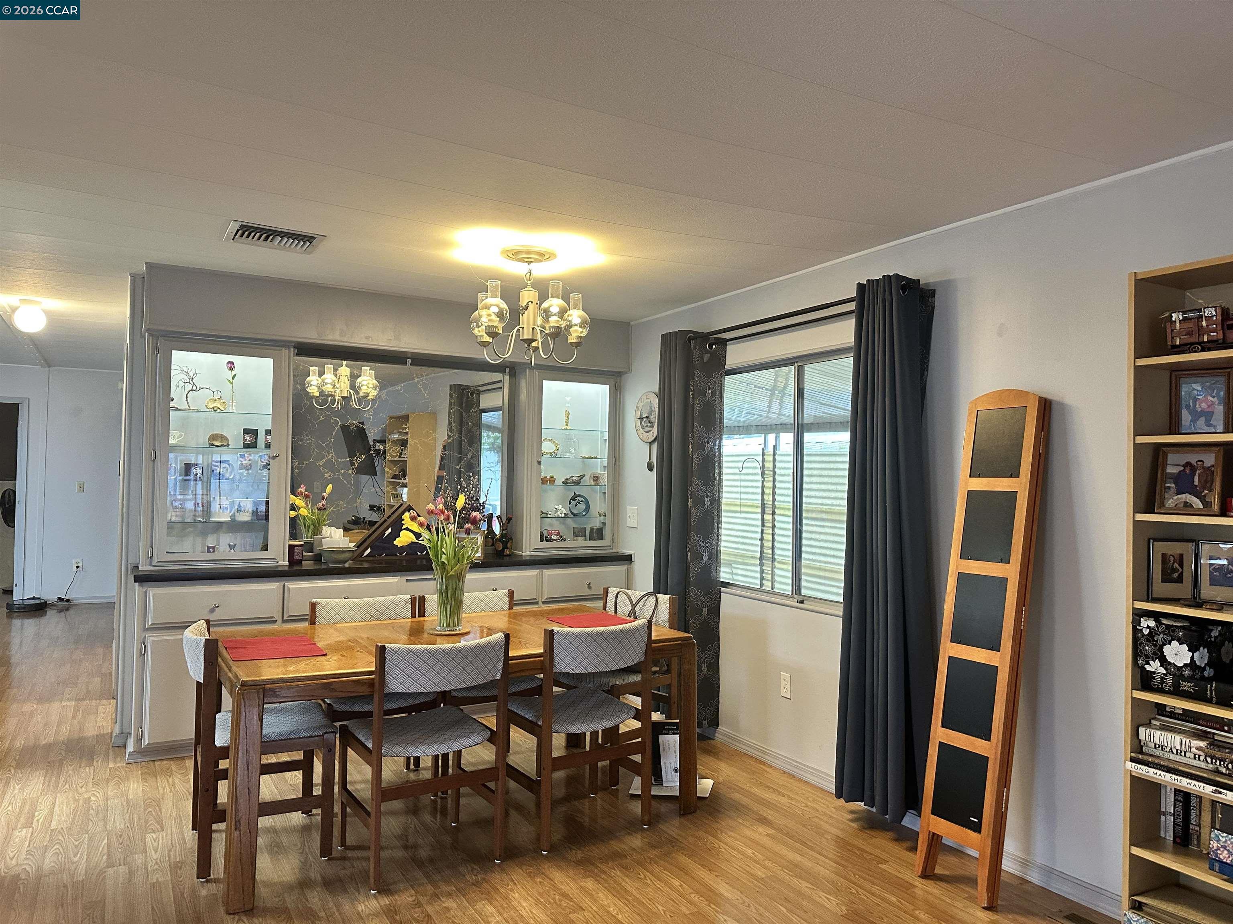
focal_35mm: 24
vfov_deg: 56.8
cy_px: 462
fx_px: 855
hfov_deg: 71.6
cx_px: 616
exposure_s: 1/60
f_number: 1.78
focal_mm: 6.86
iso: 320
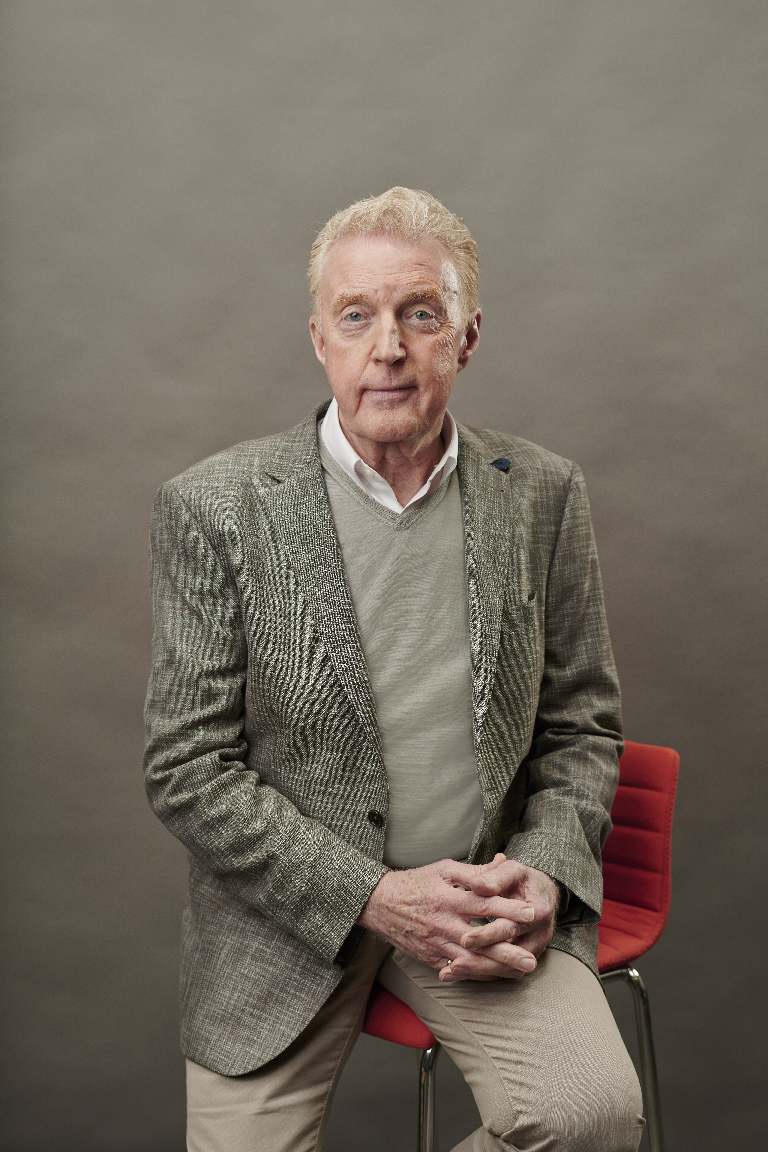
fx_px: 1856
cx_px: 384
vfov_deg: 34.5
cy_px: 576
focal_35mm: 58
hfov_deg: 23.4
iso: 400
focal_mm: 58
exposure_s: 1/200
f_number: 3.5
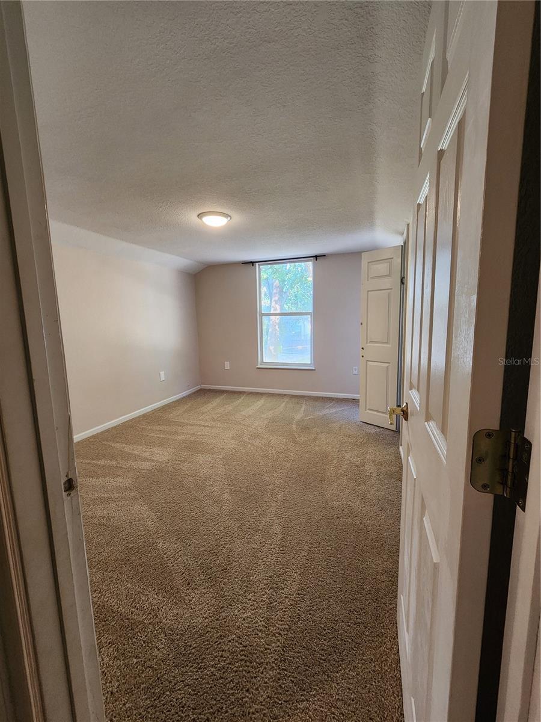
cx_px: 270
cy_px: 361
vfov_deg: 106.2
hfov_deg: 89.9
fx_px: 271
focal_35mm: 13
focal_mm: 2.2
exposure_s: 1/60
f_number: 2.2
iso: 400
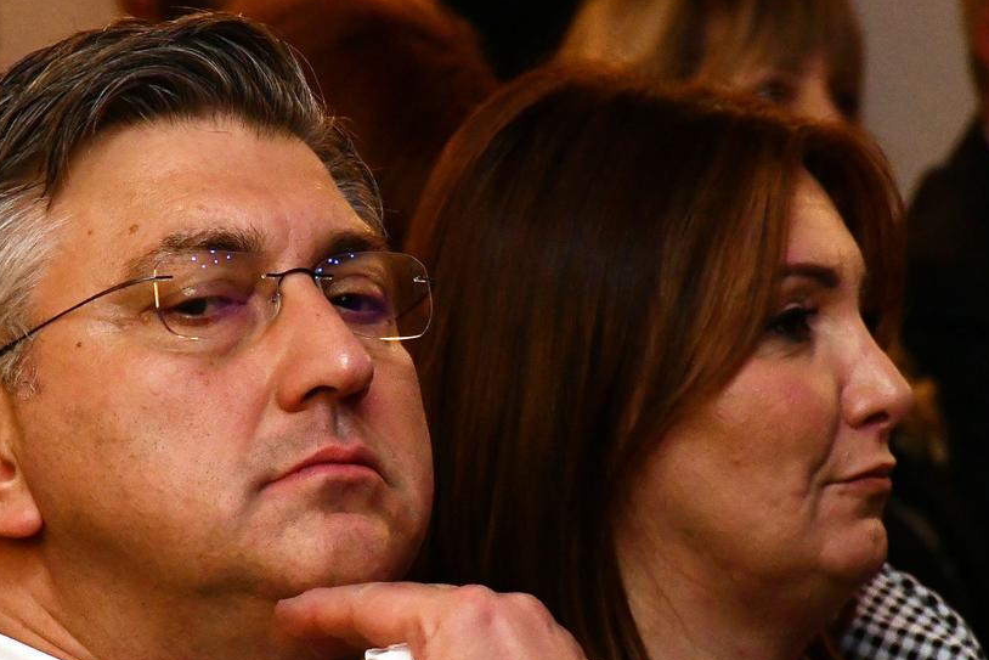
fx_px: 11347
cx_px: 402
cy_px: 507
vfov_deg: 3.3
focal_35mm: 413
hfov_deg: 5.0
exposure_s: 1/60
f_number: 10
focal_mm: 140
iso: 3200
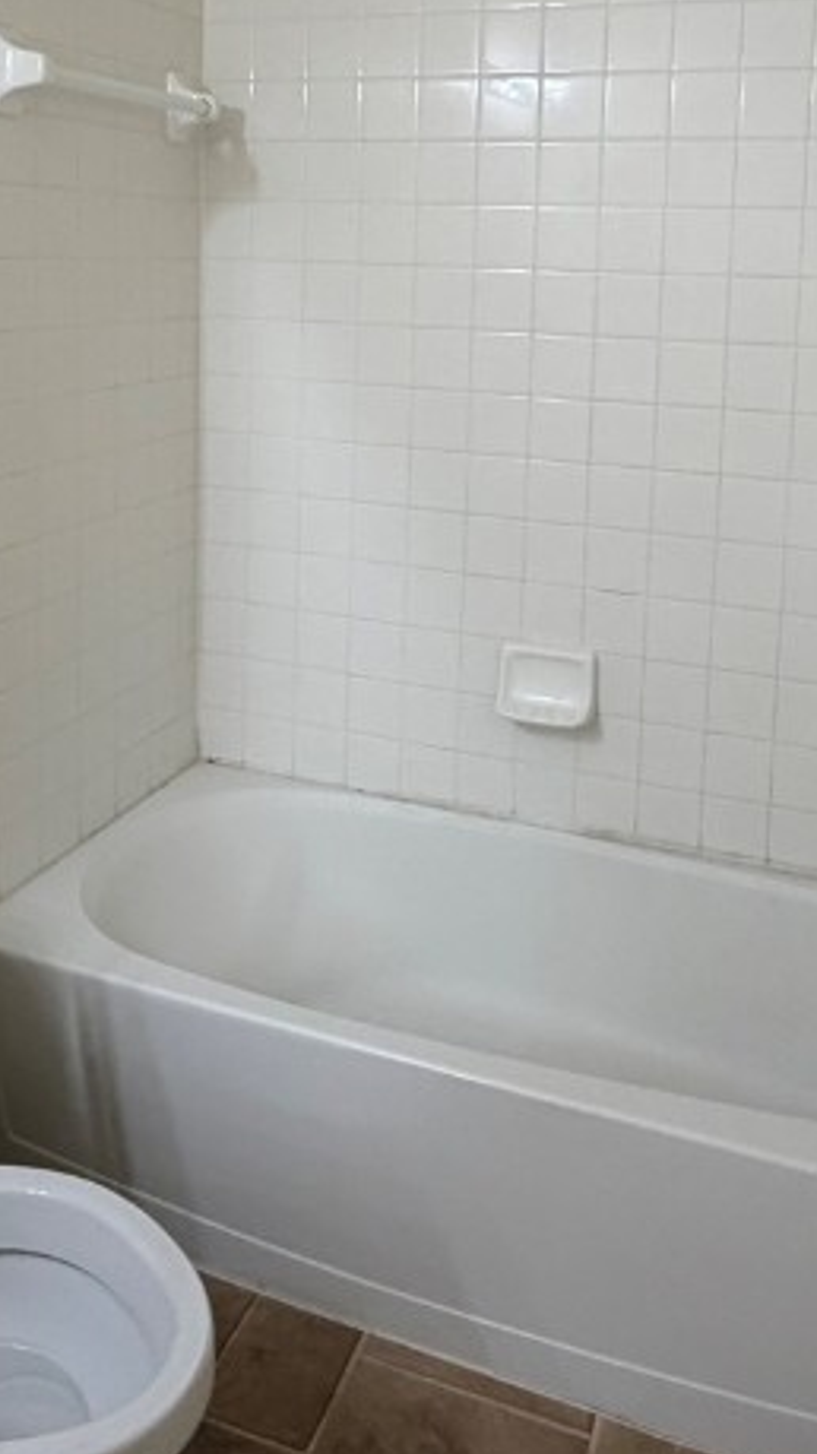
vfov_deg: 55.5
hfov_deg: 34.6
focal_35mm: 34
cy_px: 383
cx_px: 393
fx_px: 1310
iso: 320
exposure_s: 1/120
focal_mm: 2.22
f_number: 2.2
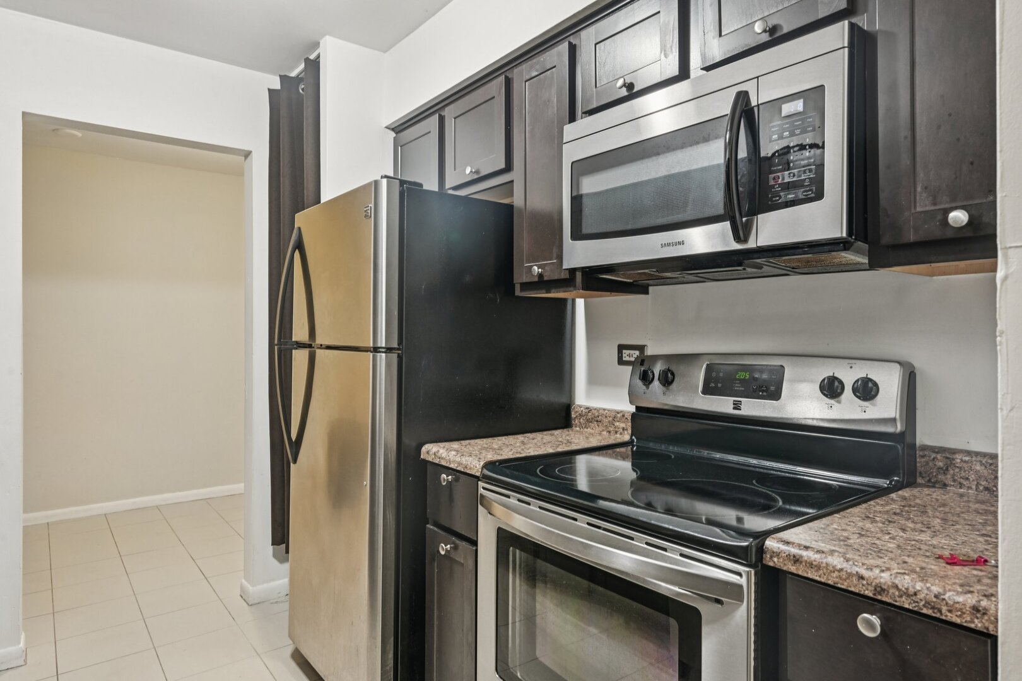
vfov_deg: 60.7
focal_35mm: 20
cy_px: 340
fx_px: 582
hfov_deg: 82.6
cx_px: 511
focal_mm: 20.5
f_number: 8
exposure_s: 1/8
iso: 800
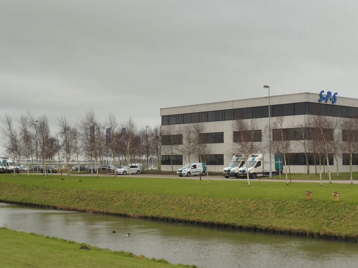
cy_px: 134
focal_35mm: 62
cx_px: 179
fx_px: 641
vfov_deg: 23.7
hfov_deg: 31.2
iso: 100
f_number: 4.8
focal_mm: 11
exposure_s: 1/80
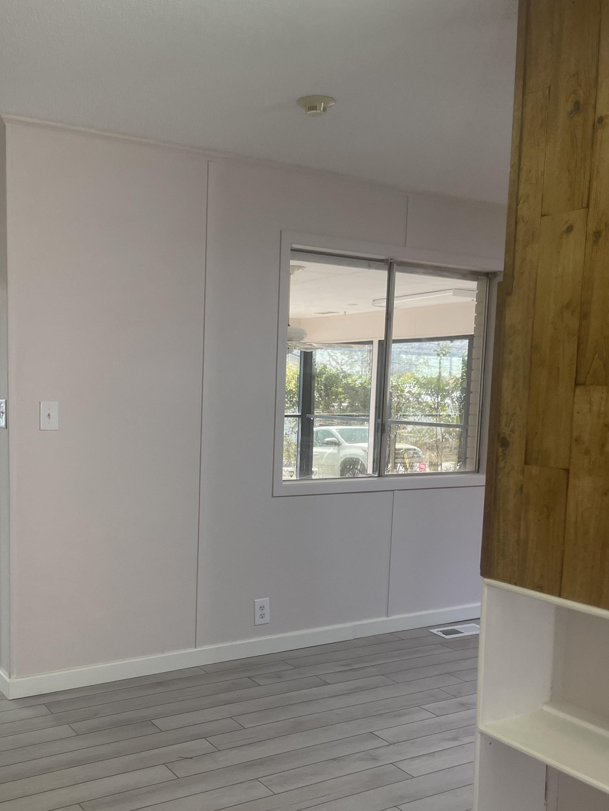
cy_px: 476
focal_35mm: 34
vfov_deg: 53.7
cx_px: 235
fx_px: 797
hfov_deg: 41.6
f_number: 1.6
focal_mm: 5.1
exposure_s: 1/120
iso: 125
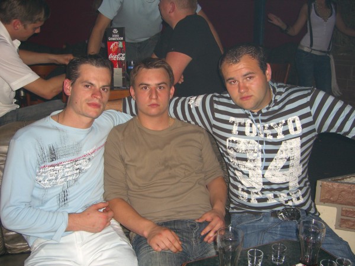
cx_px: 178
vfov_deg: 37.7
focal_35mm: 38
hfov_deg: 49.0
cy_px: 133
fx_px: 390
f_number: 2.8
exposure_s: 1/60
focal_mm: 7.9
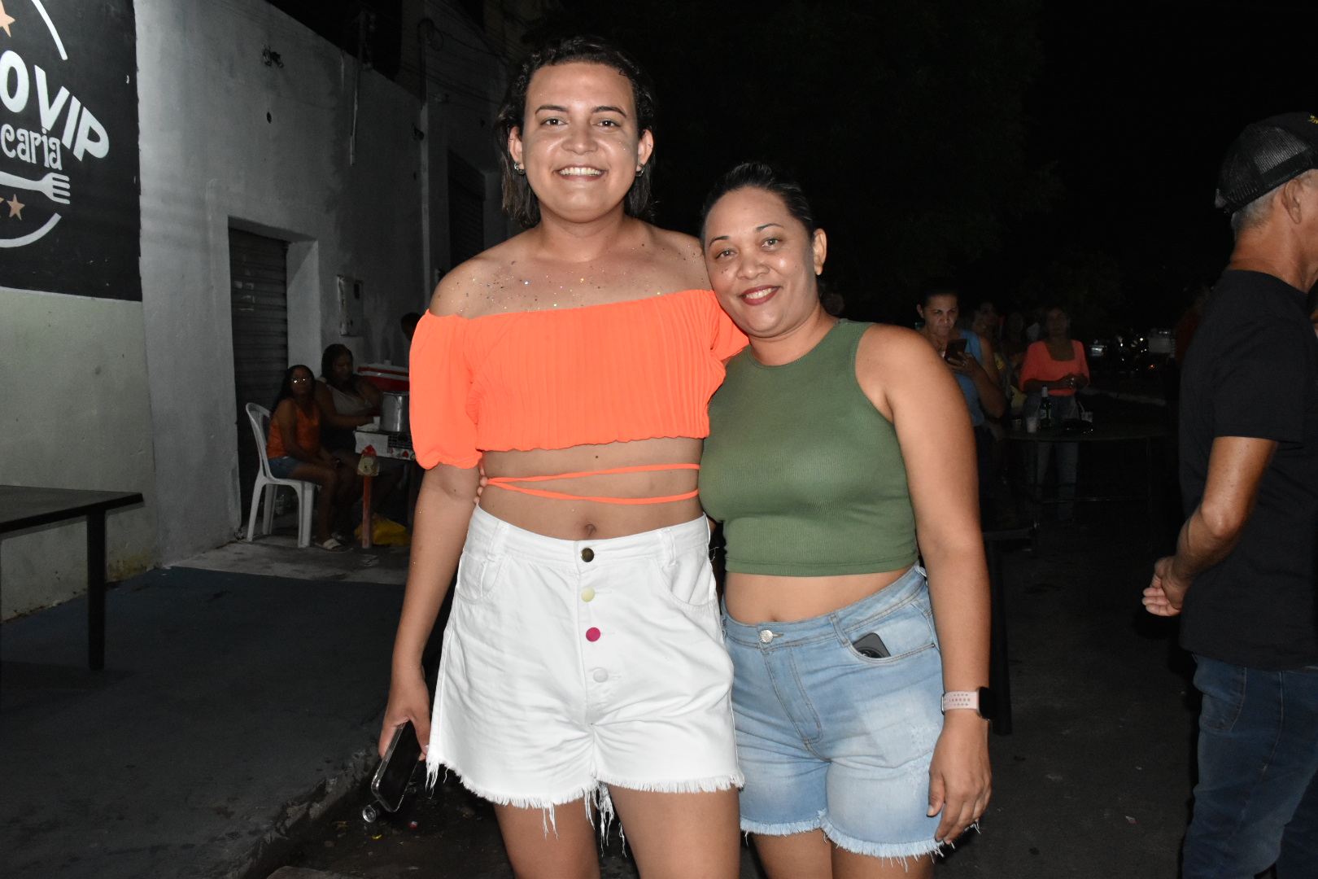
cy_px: 440
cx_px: 659
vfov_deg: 40.0
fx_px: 1208
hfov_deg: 57.2
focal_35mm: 33
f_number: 5.6
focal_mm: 22
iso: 3200
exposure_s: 1/100
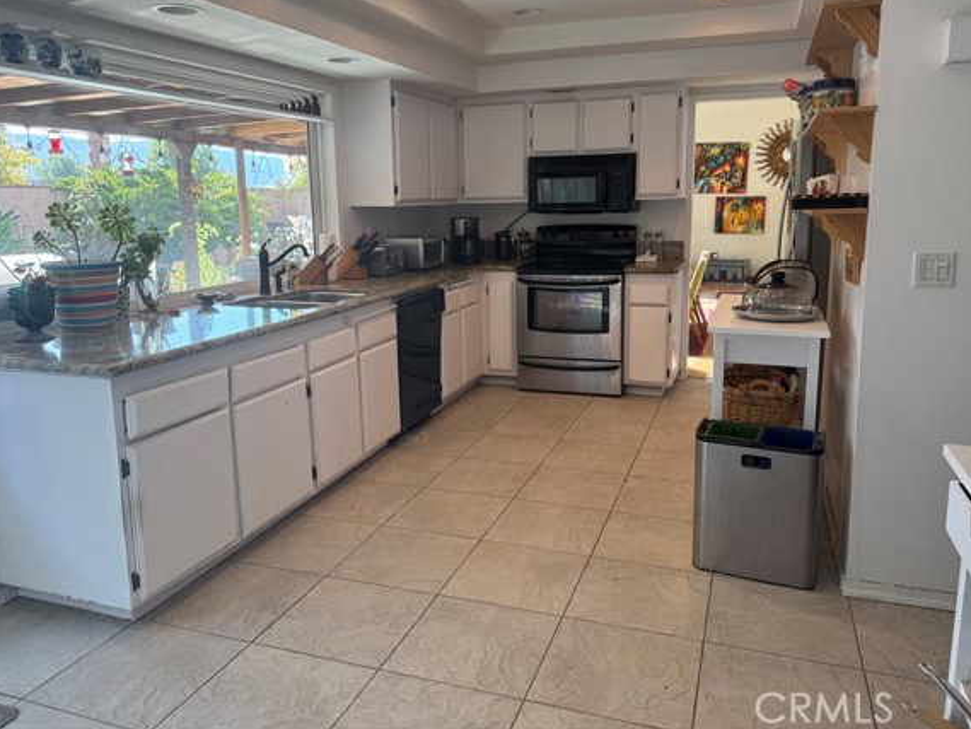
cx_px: 485
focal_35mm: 27
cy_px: 323
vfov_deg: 51.3
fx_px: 758
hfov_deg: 65.3
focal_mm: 6.76
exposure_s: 1/142
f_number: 1.78
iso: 100
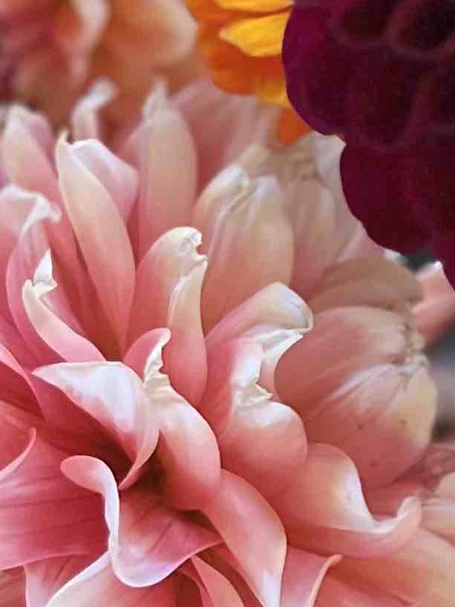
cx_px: 979
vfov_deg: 15.4
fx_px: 2244
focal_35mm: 128
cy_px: 310
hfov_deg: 10.4
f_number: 1.6
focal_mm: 5.1
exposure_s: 1/60
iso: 320
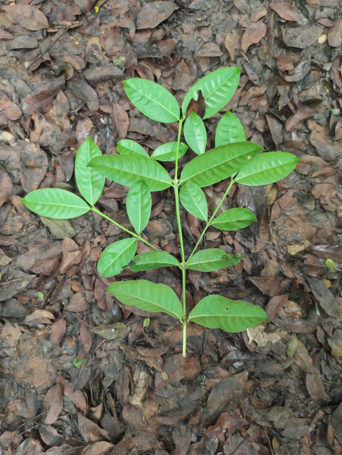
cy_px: 228
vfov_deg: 71.6
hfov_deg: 56.8
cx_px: 171
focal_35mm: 24
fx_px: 316
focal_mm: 5.23
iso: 250
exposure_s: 1/60
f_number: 1.8
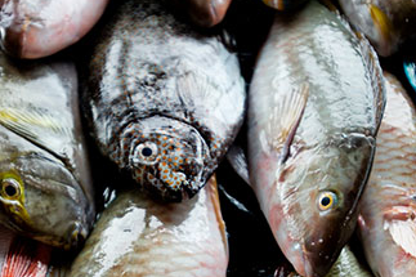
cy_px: 251
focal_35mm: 65
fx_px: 751
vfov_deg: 20.5
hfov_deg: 30.9
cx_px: 180
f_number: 2.8
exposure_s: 1/320
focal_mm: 35
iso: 200
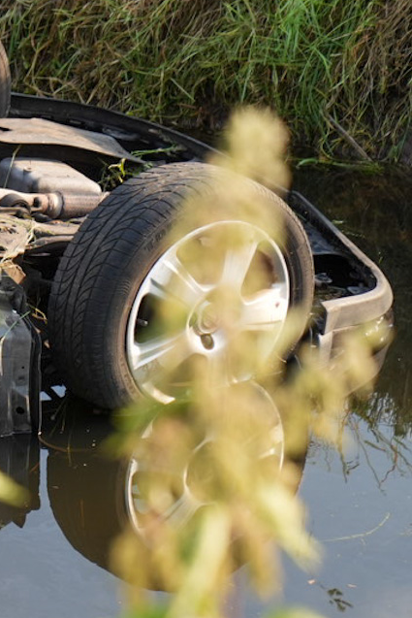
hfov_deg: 6.3
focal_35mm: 211
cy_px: 328
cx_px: -441
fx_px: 3620
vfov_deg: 9.8
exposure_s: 1/400
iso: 250
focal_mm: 70
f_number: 4.5
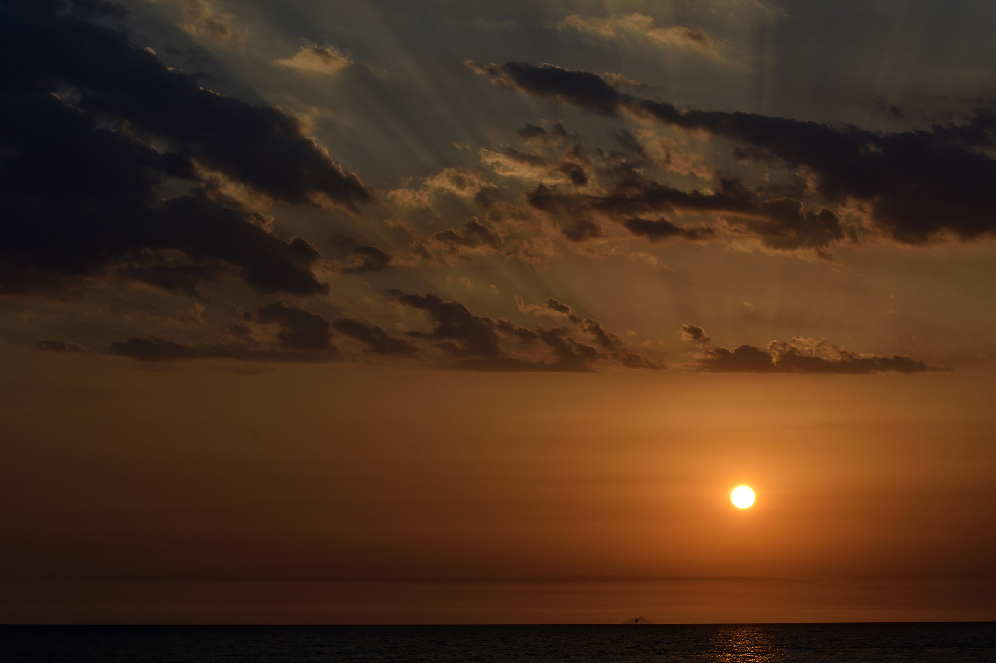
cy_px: 332
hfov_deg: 24.6
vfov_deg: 16.5
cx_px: 498
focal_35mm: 82
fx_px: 2282
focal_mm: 55
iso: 200
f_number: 13
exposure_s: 1/640
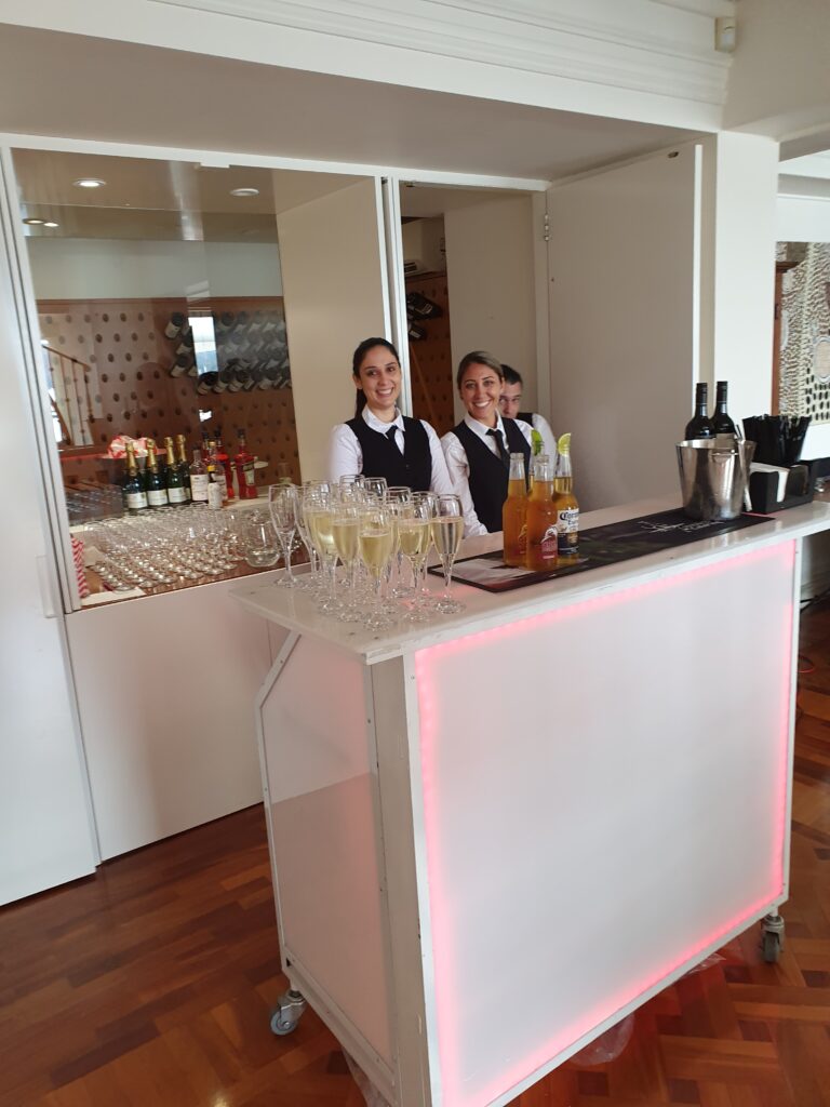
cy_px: 554
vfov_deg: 67.3
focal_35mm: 26
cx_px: 415
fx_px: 831
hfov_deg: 53.1
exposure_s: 1/60
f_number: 2.4
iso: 200
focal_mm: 4.32
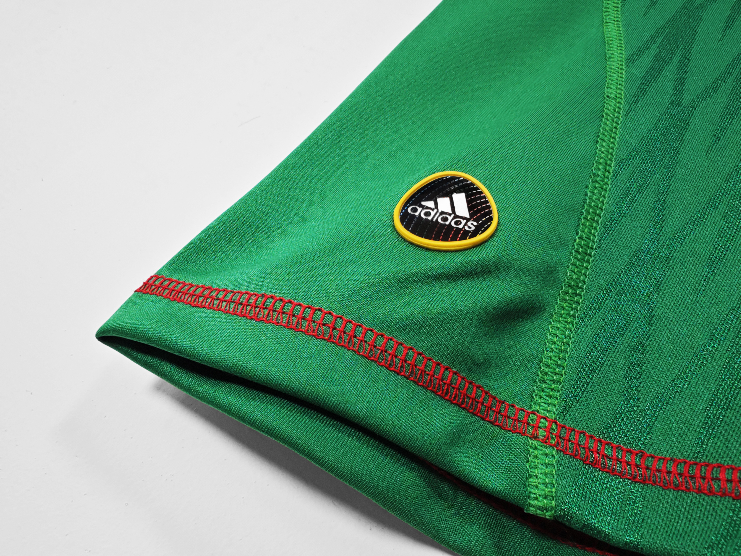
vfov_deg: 58.9
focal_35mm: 23
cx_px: 370
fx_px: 492
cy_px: 278
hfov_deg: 73.9
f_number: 2.2
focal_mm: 2.59
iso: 74
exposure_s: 1/60
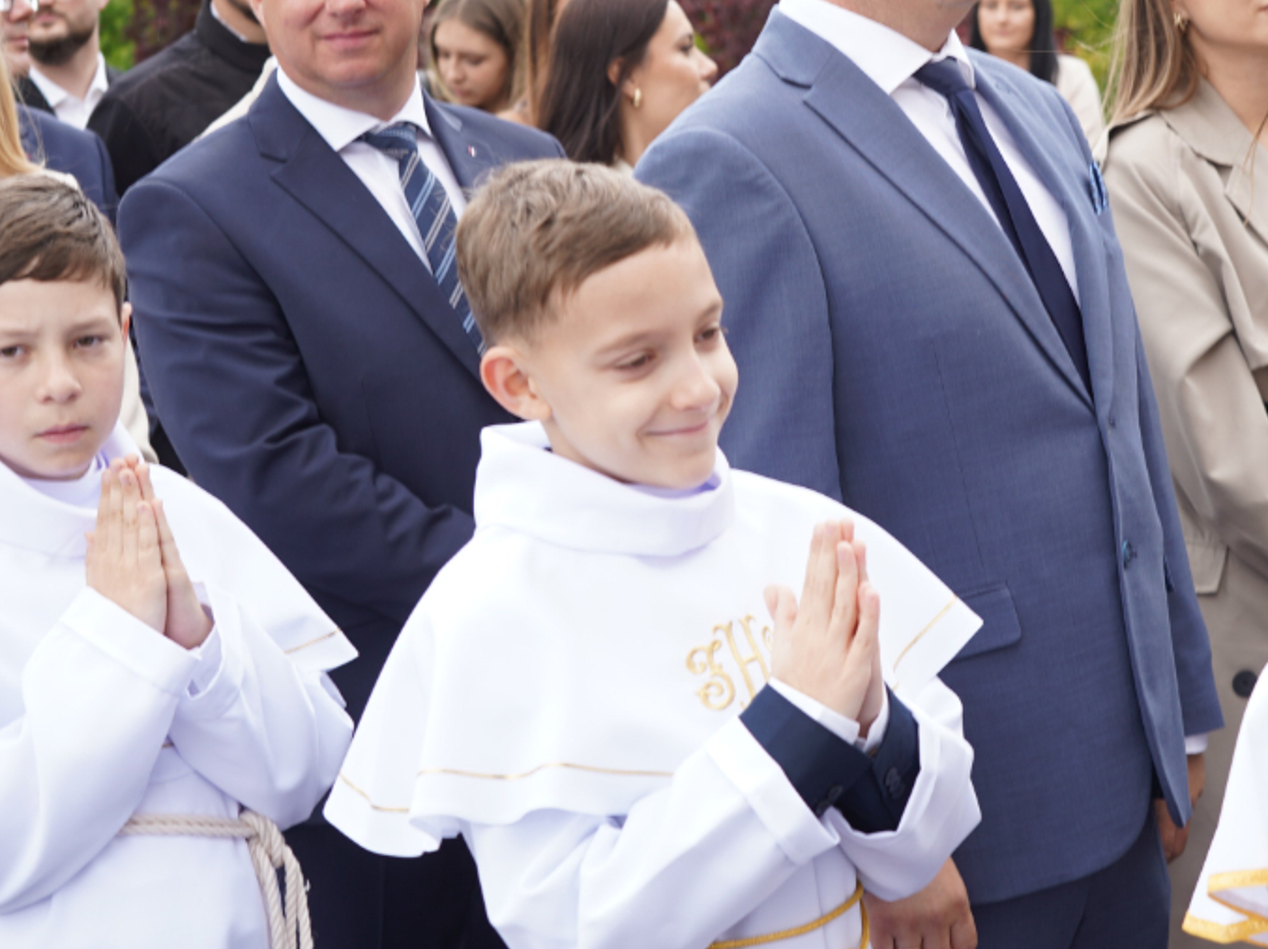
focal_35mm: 85
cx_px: 903
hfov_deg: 22.9
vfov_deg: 17.3
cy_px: 347
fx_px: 3112
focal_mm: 46
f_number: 5
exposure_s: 1/100
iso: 100
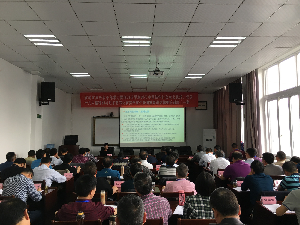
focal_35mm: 29
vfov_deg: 48.2
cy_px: 112
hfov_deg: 61.7
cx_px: 150
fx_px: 251
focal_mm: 4.15
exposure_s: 1/33
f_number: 2.2
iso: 32
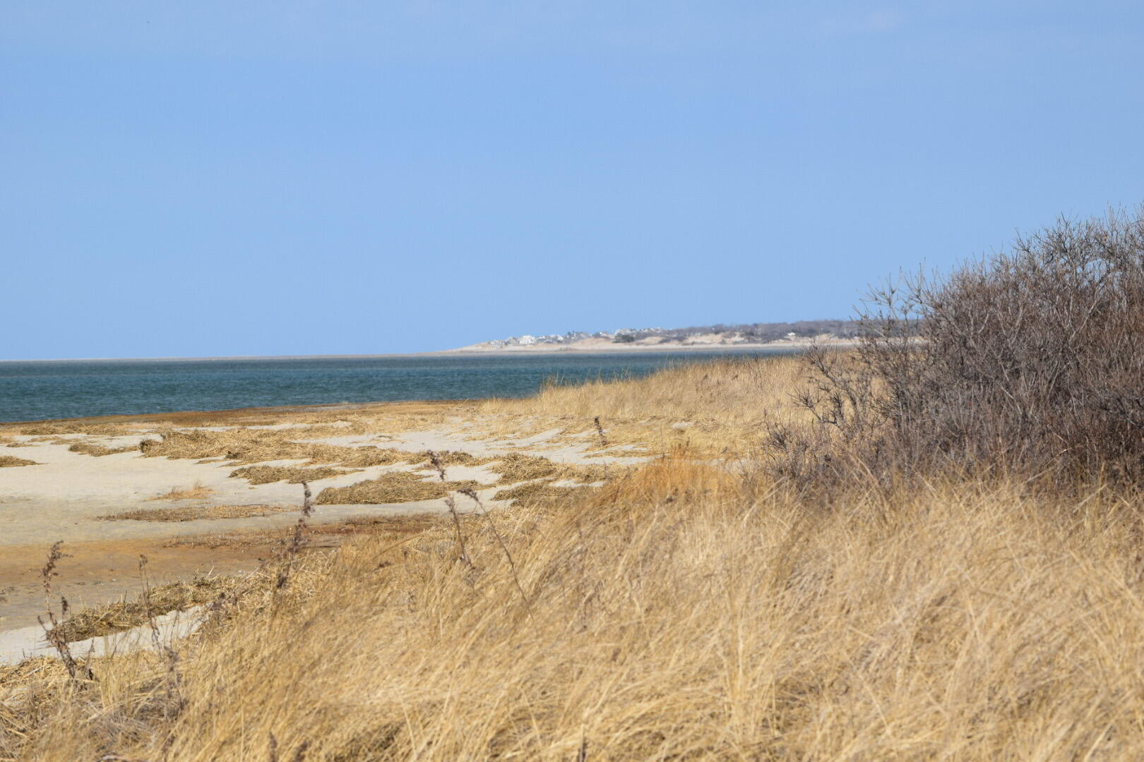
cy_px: 381
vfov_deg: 8.3
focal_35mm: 165
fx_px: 5243
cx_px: 572
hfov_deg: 12.5
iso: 250
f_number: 11
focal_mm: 110
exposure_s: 1/500
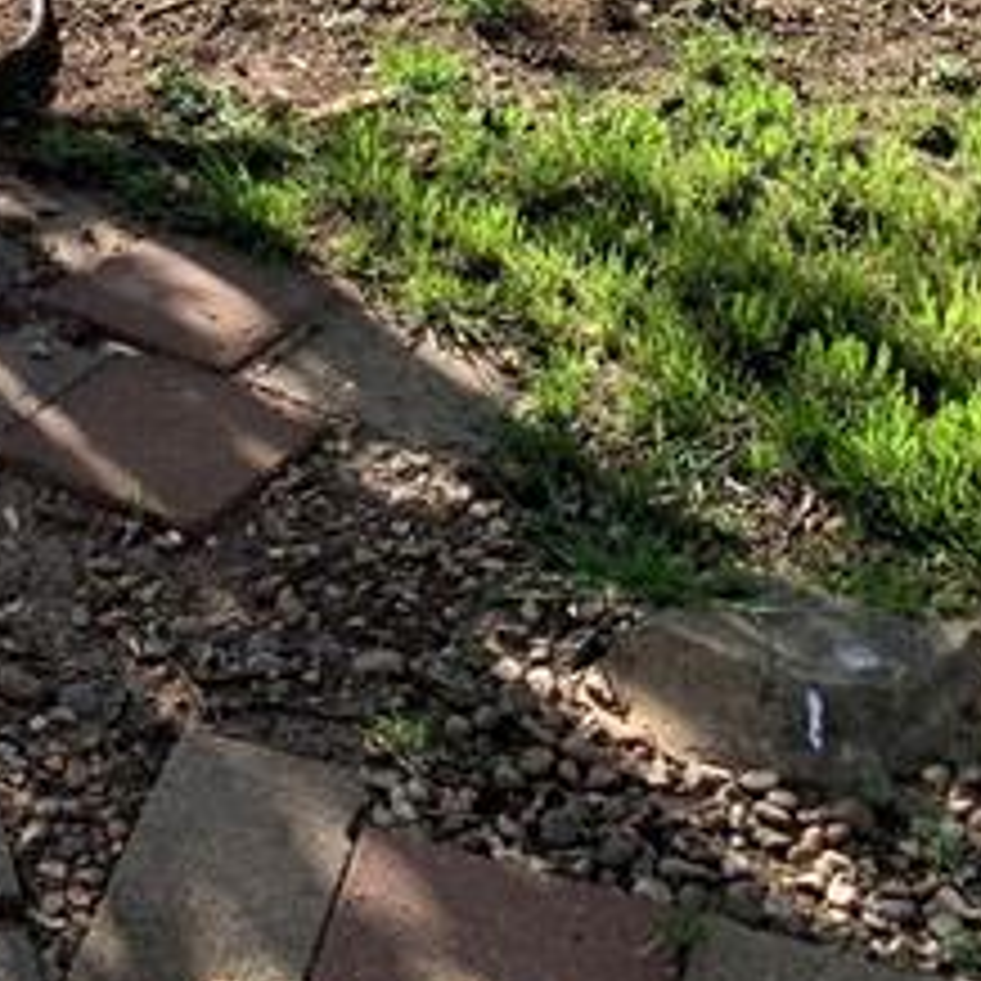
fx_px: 2597
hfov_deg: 20.7
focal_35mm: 81
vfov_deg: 18.6
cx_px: 0
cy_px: -540
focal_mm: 4.25
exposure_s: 1/765
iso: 25
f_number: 1.8
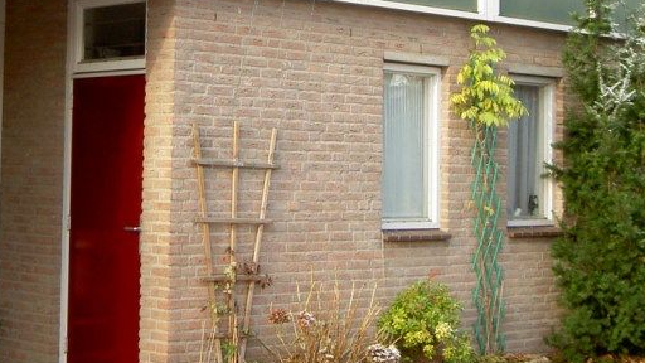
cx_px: 214
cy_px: -14
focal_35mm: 85
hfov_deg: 24.9
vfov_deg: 14.0
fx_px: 1454
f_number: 2.8
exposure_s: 1/100
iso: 50
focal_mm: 8
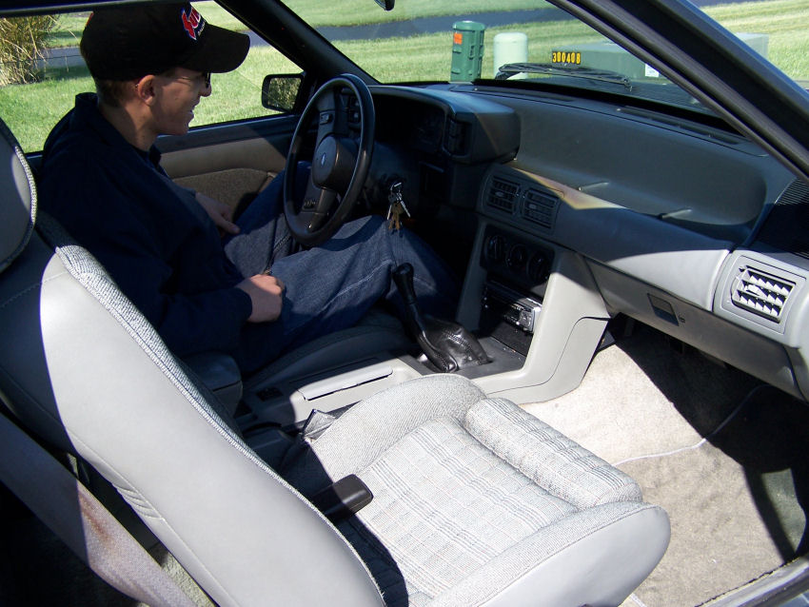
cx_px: 404
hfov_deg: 49.0
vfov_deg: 37.7
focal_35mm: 38
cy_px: 304
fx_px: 888
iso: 80
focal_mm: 6.3
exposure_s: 1/500
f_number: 2.8
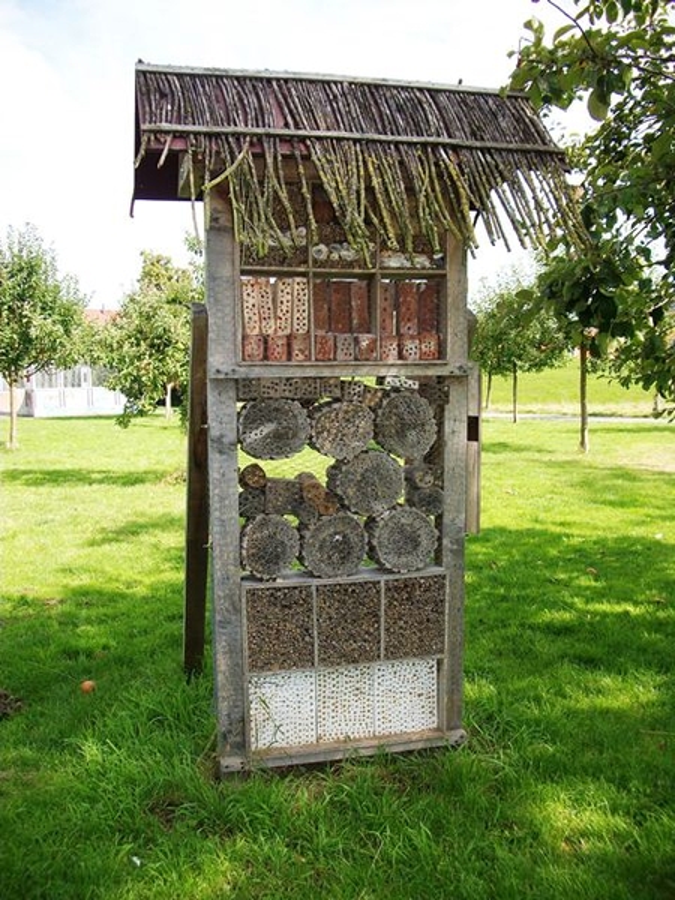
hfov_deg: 44.2
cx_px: 338
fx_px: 832
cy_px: 450
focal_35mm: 32
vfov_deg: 56.8
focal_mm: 5.7
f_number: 2.9
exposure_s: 1/400
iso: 80
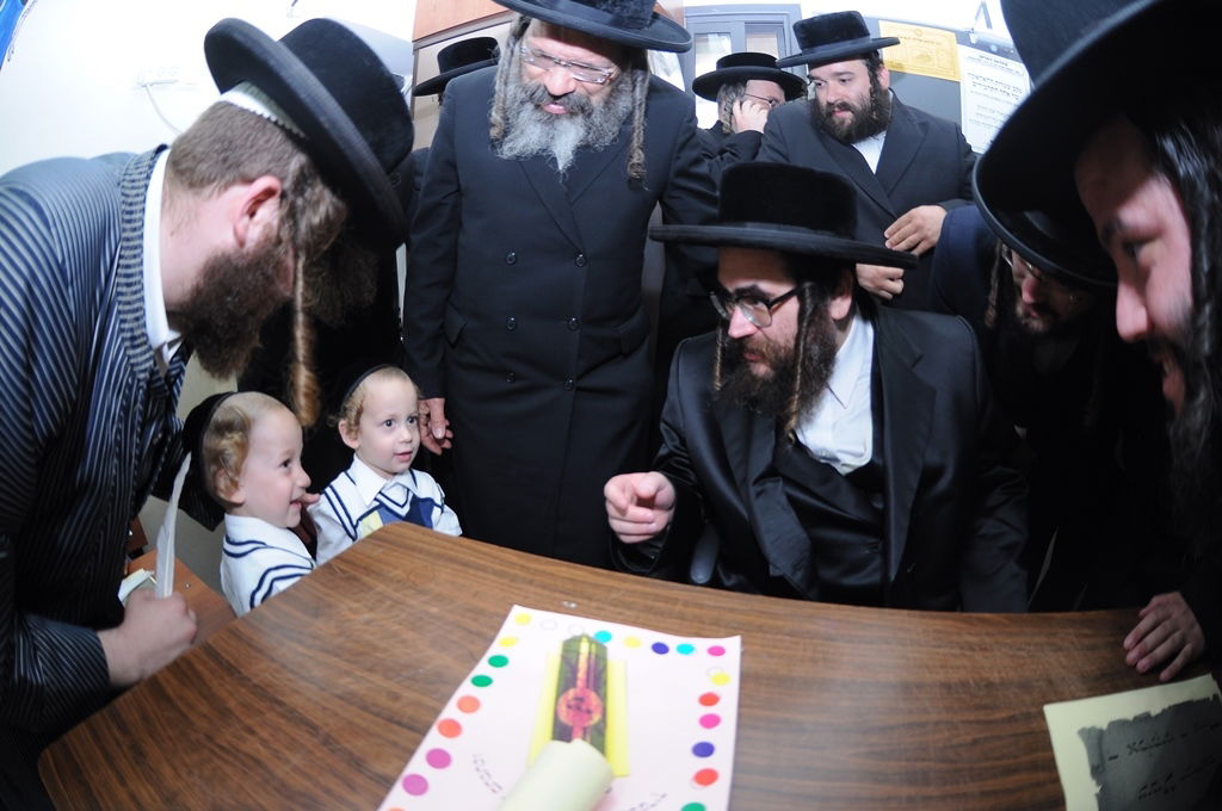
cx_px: 611
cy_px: 406
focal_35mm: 16
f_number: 2.8
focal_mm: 10.5
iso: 320
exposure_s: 1/60
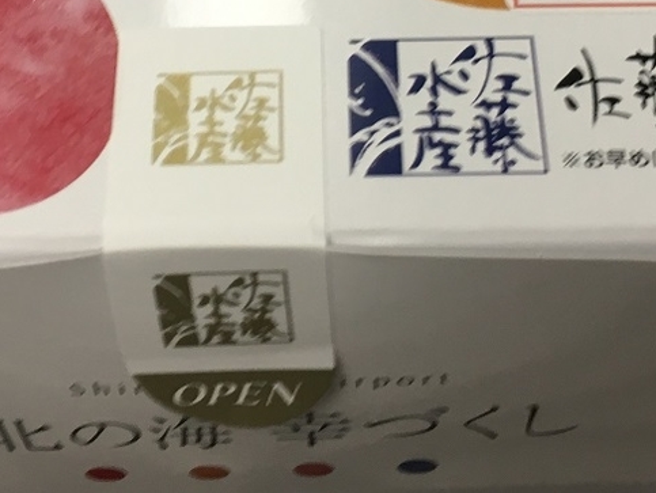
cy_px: 7
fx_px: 1365
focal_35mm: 72
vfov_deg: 19.9
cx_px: 334
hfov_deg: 27.0
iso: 50
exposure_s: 1/30
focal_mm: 4.15
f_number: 2.2
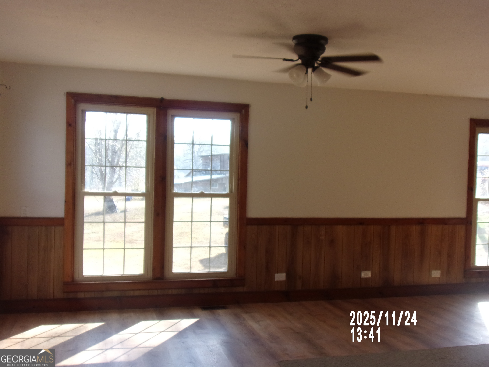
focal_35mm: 33
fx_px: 466
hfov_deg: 55.4
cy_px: 184
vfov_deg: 42.9
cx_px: 244
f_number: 3.7
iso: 80
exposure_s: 1/80
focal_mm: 5.9
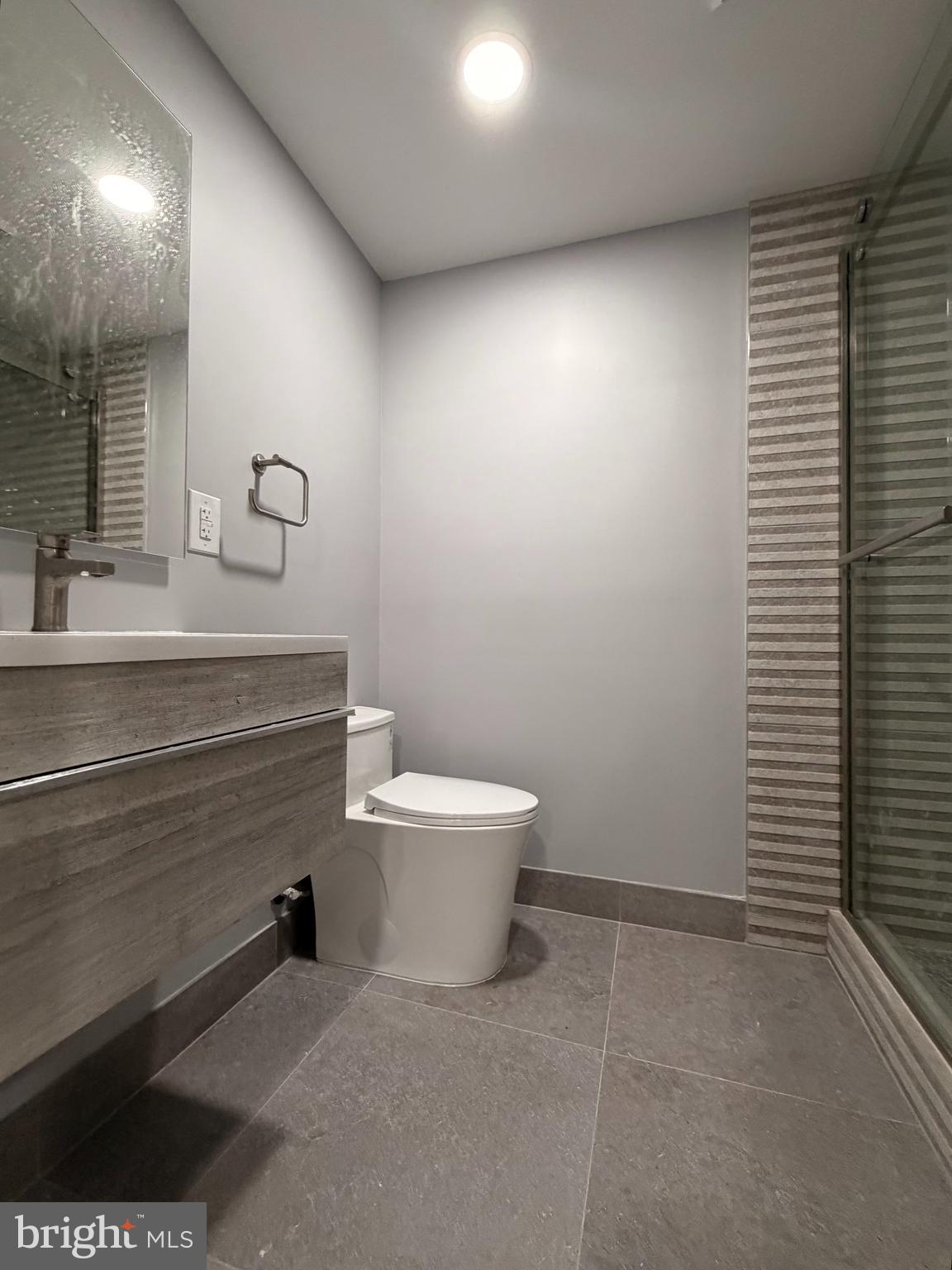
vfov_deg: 102.1
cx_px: 476
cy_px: 635
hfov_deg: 85.7
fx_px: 513
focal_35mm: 14
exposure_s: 1/120
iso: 320
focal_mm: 2.22
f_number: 2.2
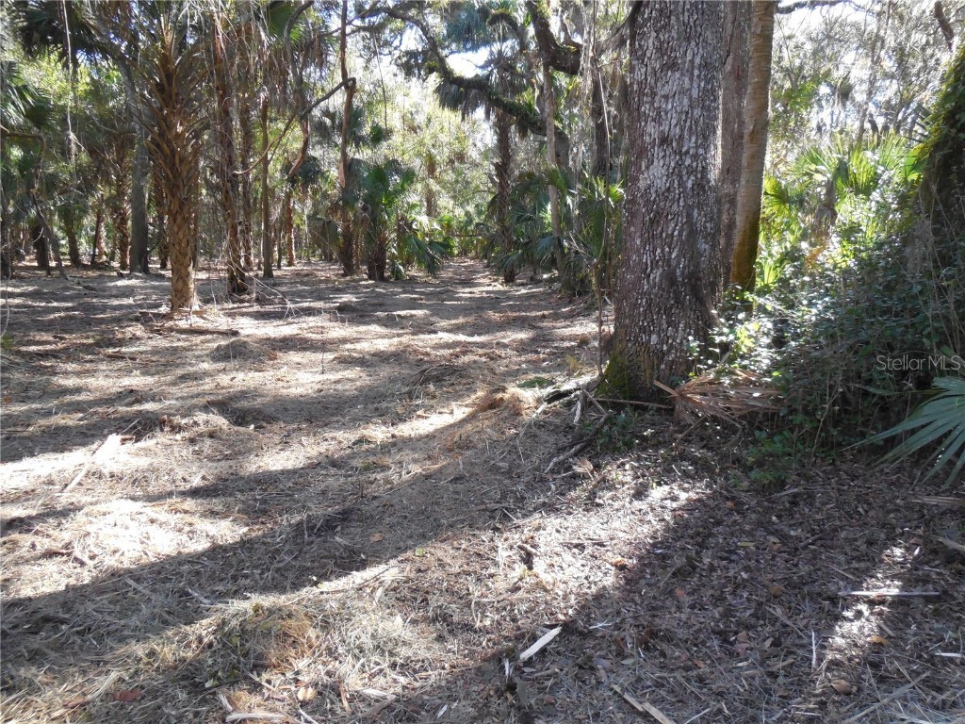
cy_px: 362
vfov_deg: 54.9
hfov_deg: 69.4
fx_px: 697
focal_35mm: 25
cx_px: 482
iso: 280
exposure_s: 1/250
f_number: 3.1
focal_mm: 4.5
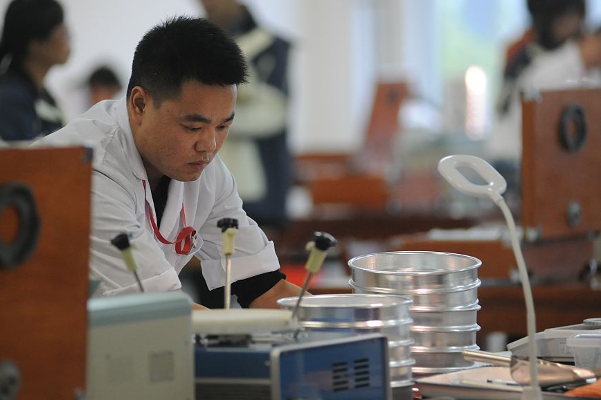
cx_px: 248
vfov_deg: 5.8
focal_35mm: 235
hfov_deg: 8.8
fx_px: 3921
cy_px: 207
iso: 1250
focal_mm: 170
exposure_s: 1/200
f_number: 2.8
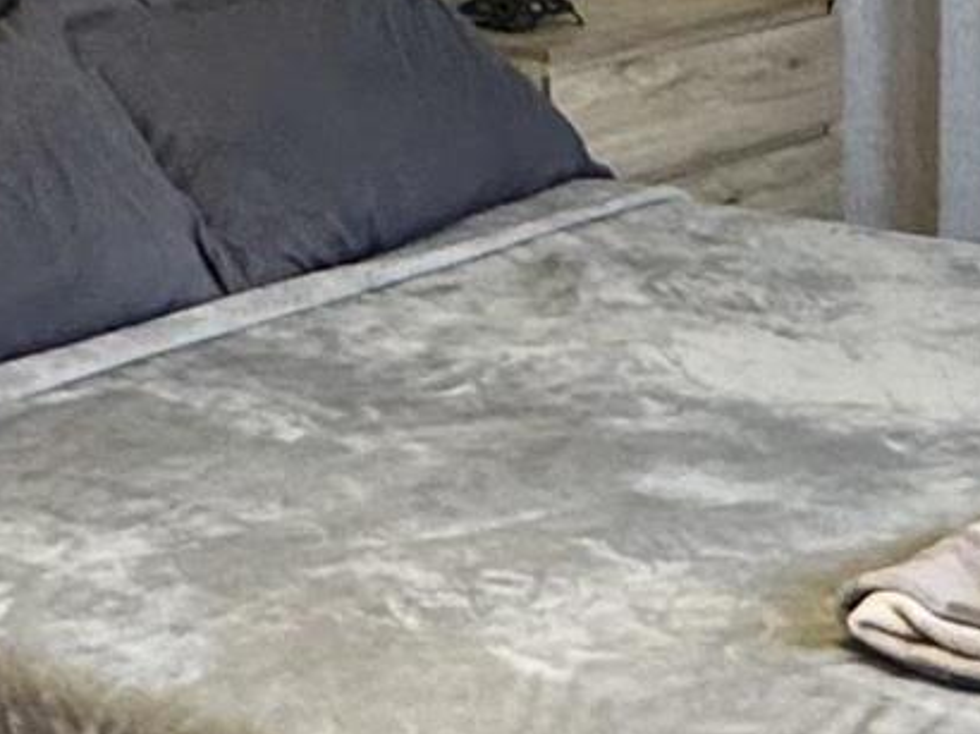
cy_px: -215
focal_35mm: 105
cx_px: 170
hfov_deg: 18.5
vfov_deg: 13.6
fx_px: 2971
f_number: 2.2
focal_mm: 2.22
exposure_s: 1/60
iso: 250
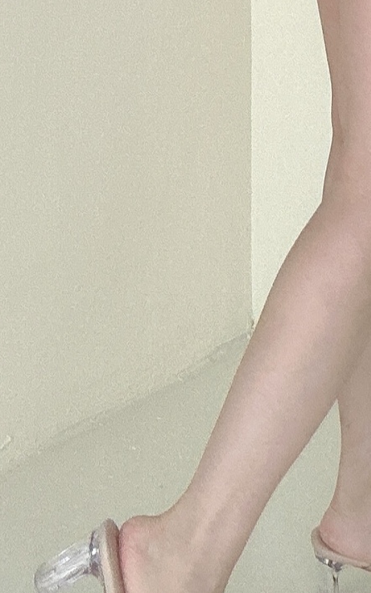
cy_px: -219
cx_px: 365
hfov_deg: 15.6
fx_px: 1327
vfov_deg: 22.1
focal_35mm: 82
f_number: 1.9
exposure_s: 1/102
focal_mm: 2.69
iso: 80
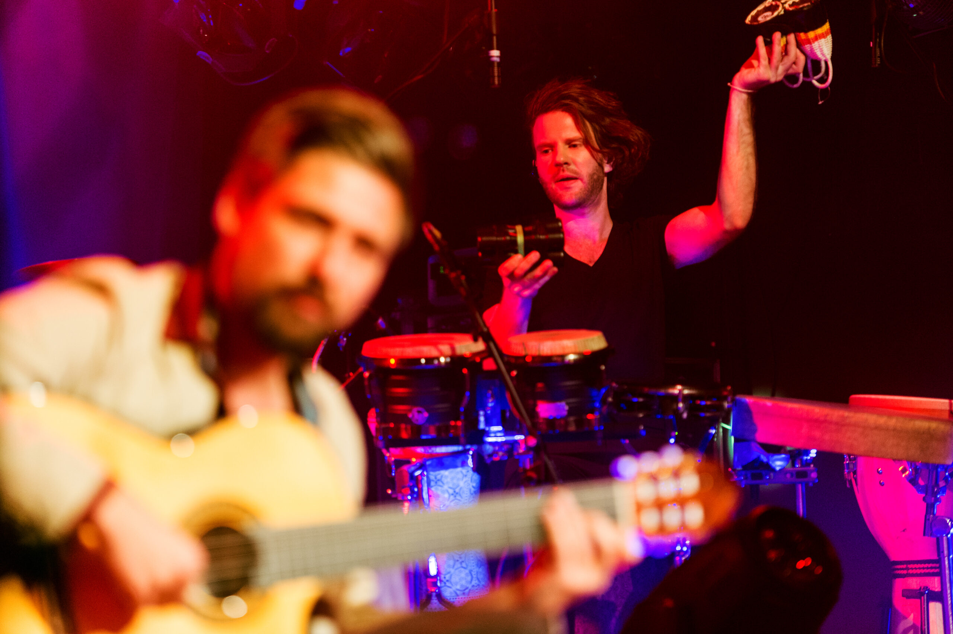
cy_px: 317
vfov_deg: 10.5
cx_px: 476
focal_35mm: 130
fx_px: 3439
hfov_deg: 15.8
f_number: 2.8
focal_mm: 130
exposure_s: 1/125
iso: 3200
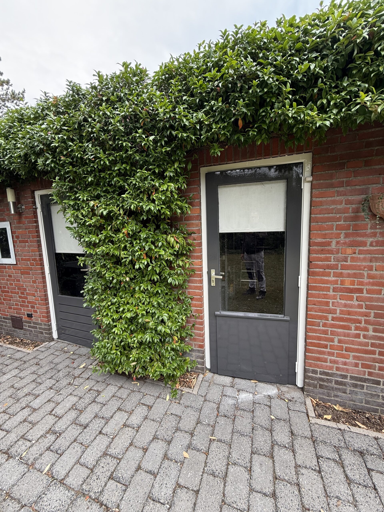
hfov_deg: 85.7
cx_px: 192
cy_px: 256
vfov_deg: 102.1
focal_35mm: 14
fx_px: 207
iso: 64
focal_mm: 2.22
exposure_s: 1/99
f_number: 2.2
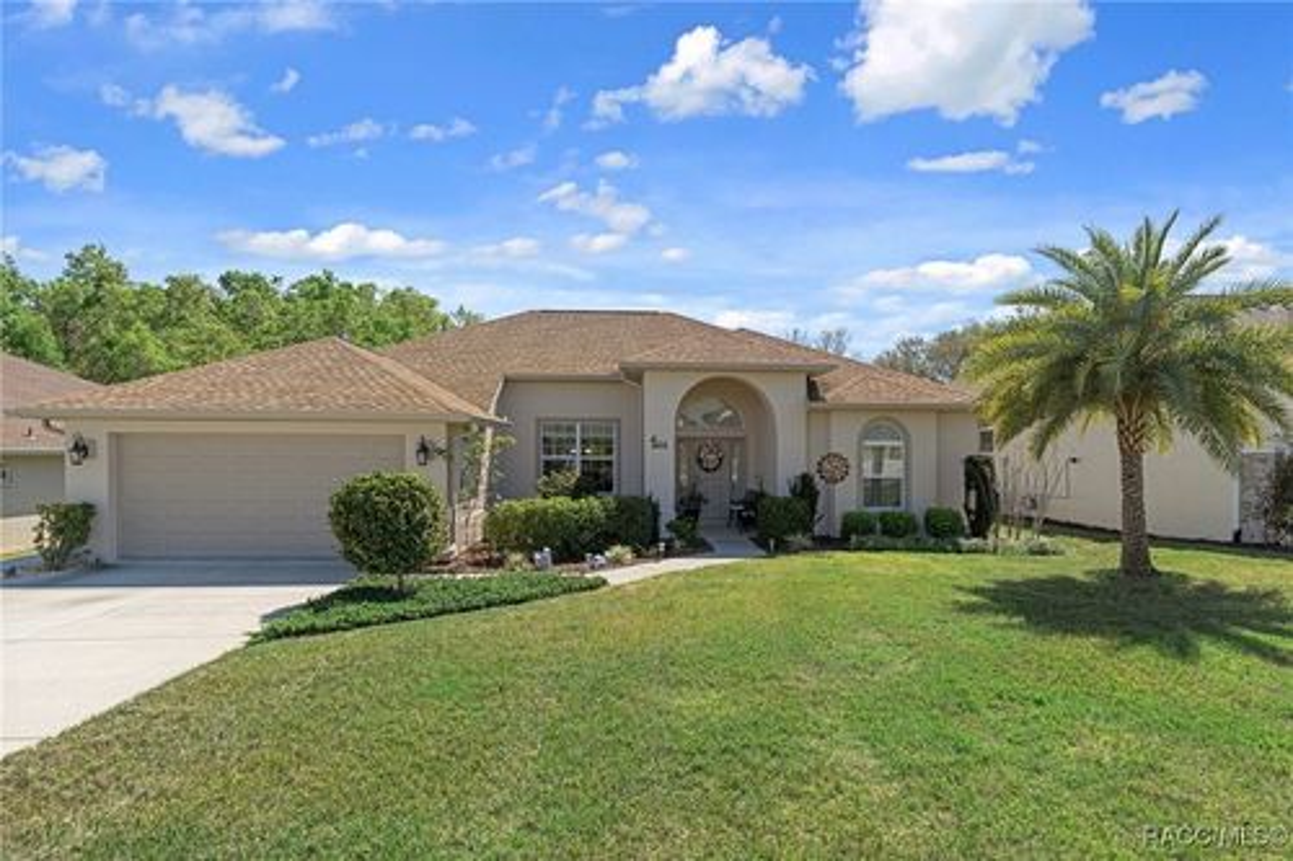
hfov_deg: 90.0
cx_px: 646
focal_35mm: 18
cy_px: 430
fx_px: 646
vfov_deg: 67.3
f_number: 8
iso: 320
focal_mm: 12
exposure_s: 1/350
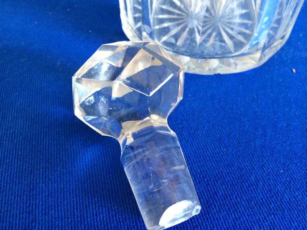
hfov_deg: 60.0
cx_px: 154
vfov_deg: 46.8
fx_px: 266
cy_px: 115
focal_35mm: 30
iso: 125
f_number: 2.2
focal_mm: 4.12
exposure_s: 1/30
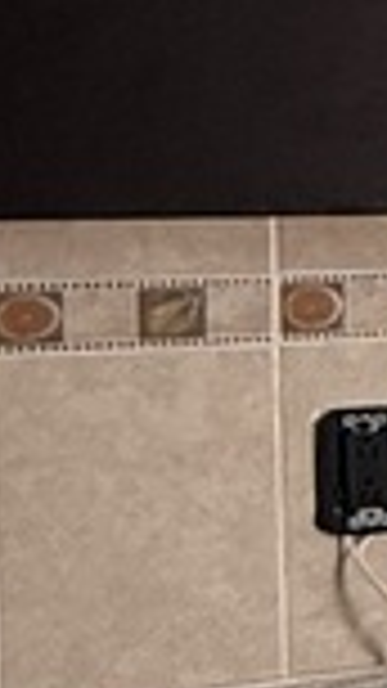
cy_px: 265
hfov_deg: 7.1
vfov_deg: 17.8
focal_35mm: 120
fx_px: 2190
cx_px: 1616
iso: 250
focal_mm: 2.22
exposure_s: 1/99
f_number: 2.2
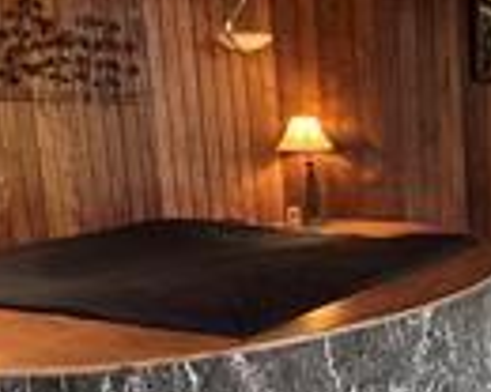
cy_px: 209
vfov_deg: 34.1
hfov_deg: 34.8
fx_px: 639
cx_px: 567
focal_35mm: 44
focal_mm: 1.57
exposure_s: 1/60
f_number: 1.8
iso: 400
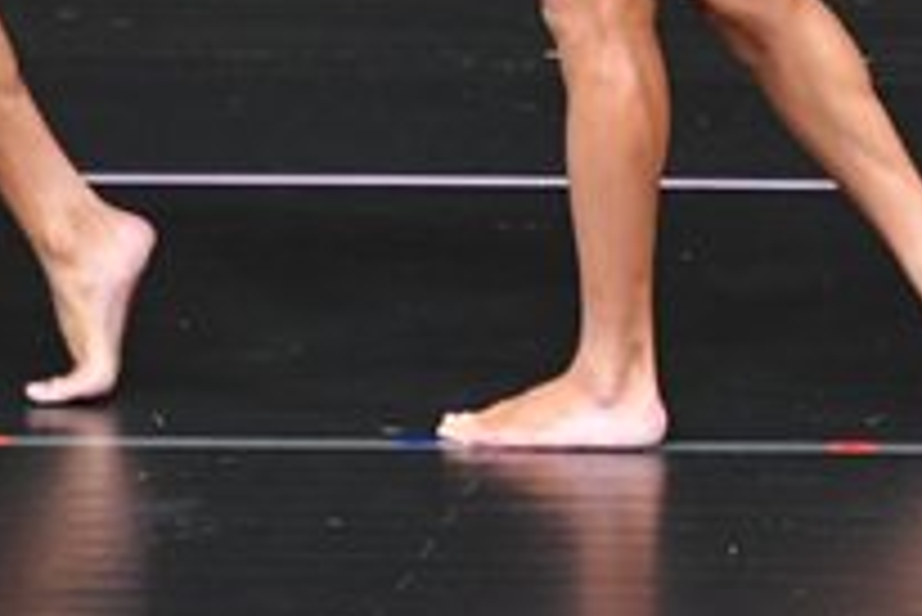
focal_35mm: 1075
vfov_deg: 1.3
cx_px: 1055
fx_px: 27550
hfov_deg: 1.9
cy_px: -337
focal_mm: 190
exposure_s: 1/400
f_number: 5.6
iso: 4000
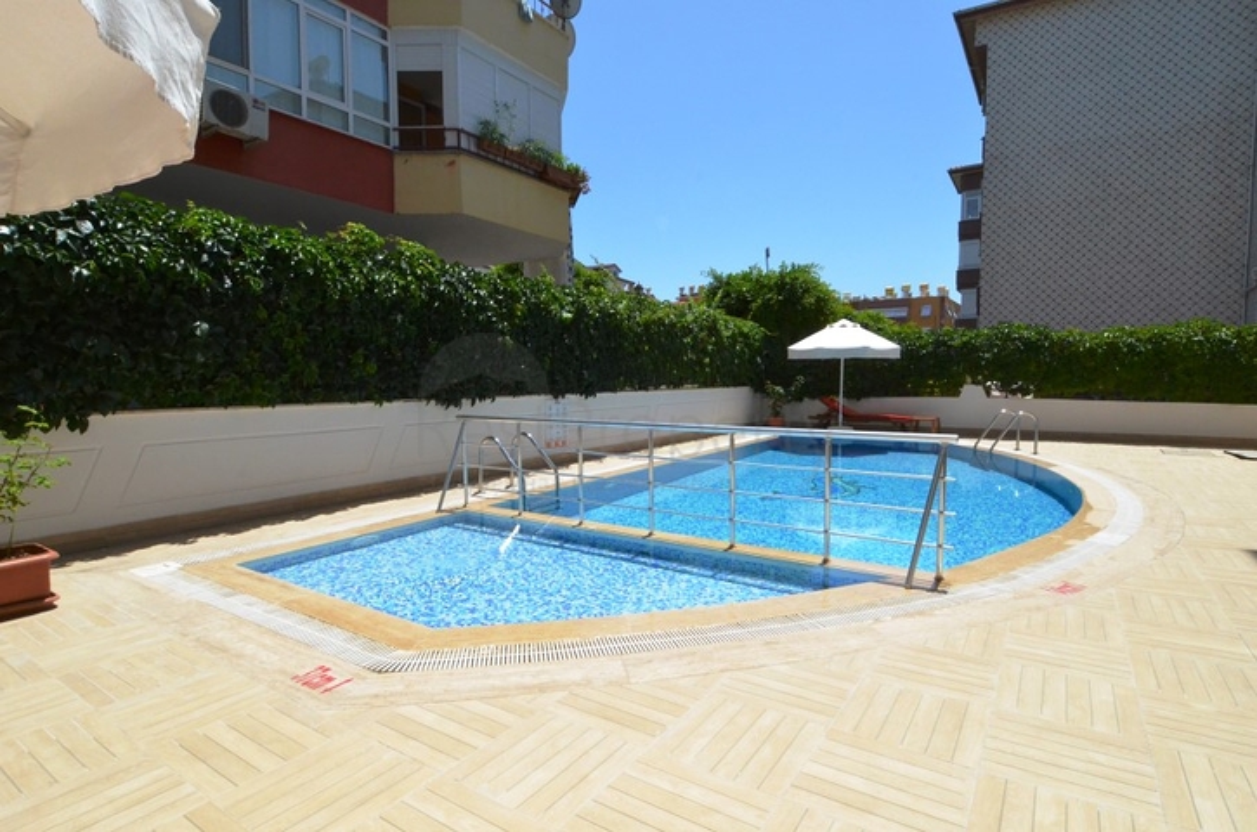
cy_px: 416
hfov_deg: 90.1
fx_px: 627
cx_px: 628
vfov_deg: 67.1
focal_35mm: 18
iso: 2500
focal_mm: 12
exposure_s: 1/1250
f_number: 18
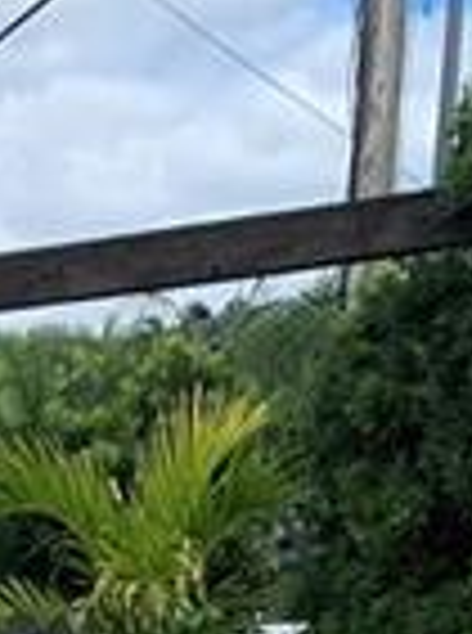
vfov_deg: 11.1
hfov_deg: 10.0
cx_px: -297
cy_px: 1650
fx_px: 2593
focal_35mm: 142
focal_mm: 4.25
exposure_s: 1/1350
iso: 25
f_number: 1.8
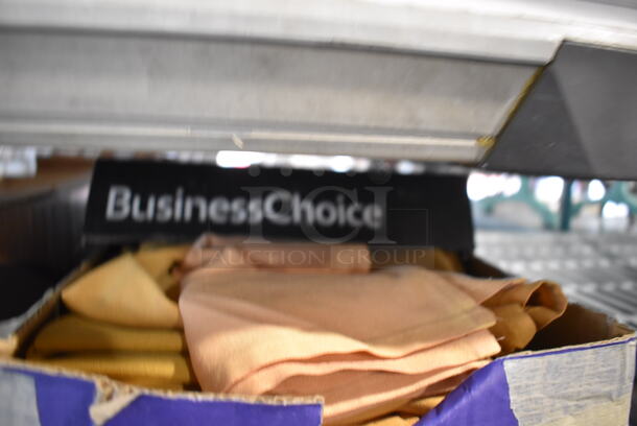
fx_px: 478
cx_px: 318
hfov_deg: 67.3
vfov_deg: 48.0
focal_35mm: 27
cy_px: 213
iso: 2500
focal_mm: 18
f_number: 4
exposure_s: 1/60
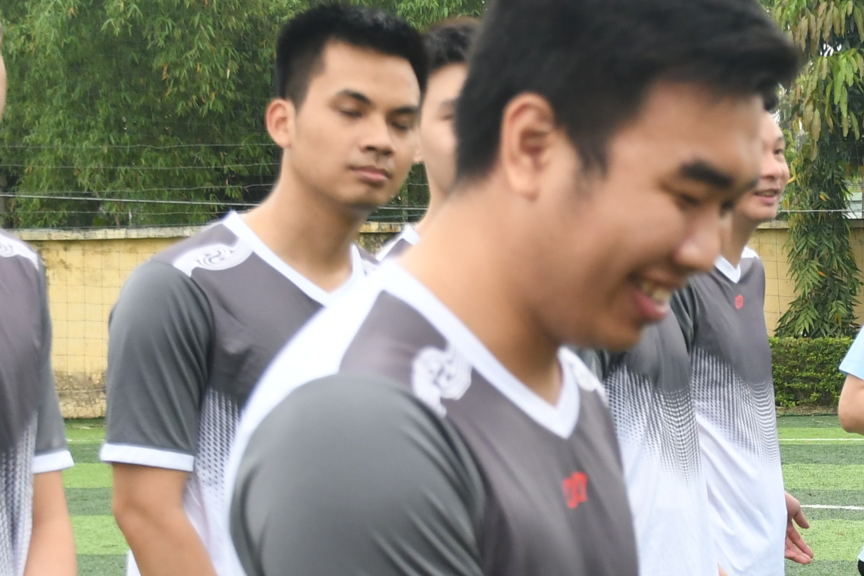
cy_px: 467
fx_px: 2988
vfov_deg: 11.0
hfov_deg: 16.2
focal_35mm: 125
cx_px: 846
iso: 640
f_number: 5.6
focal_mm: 27
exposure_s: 1/200
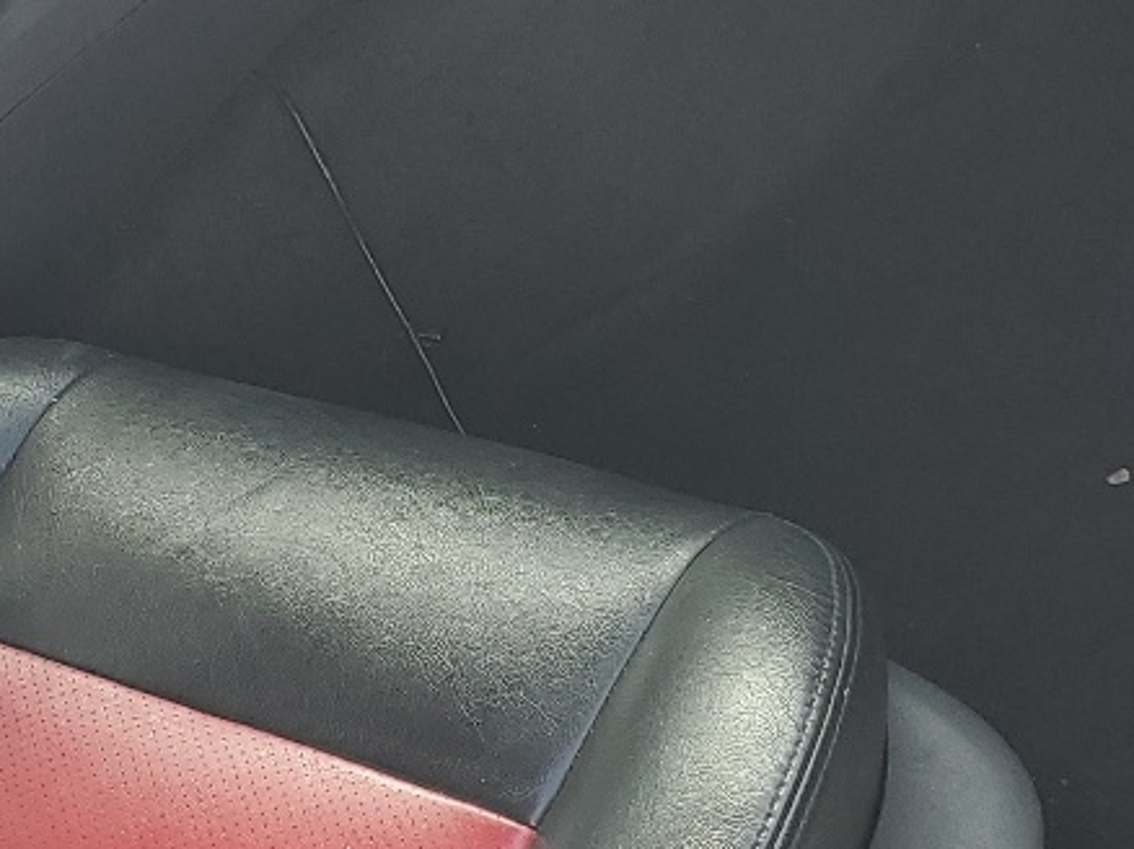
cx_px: 419
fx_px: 3110
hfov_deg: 20.6
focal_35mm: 95
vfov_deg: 15.5
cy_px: 352
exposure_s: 1/161
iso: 50
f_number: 1.5
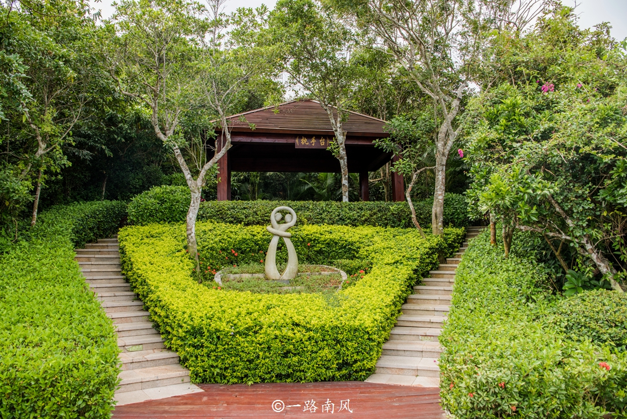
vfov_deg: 53.2
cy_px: 210
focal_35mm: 24
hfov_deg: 73.7
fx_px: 418
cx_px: 314
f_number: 8
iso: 80
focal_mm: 24
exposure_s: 1/100
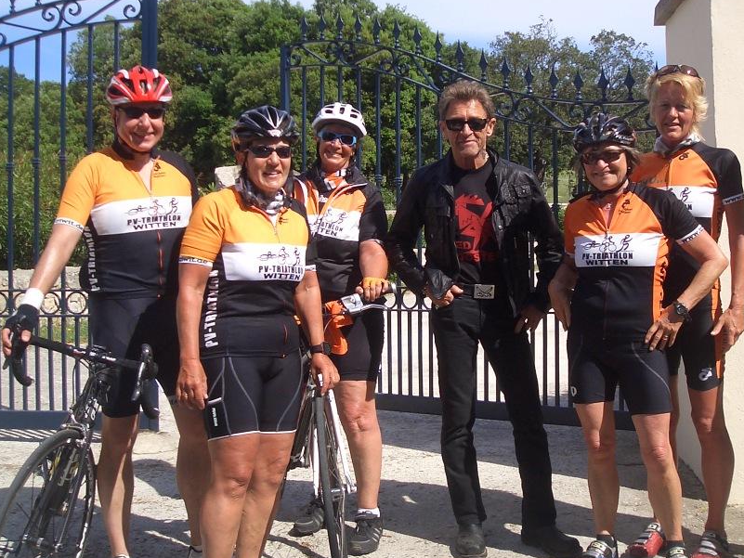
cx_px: 424
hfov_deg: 41.1
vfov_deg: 31.5
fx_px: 989
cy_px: 255
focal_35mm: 46
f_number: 4
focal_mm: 4.8
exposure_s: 1/500
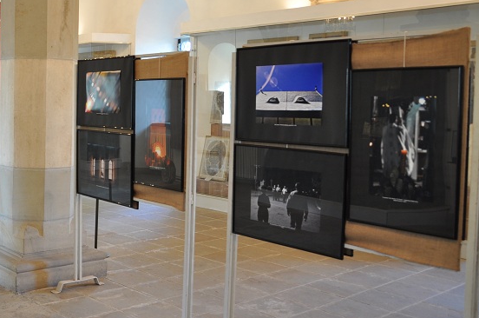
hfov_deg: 42.4
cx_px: 91
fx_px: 584
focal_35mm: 44
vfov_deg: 30.3
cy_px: 132
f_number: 4
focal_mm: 18
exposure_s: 1/8
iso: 320
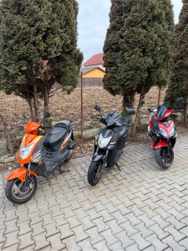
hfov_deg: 56.8
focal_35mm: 24
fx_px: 174
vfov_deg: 71.6
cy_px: 126
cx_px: 94
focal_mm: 6.76
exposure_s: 1/212
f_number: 1.78
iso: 125
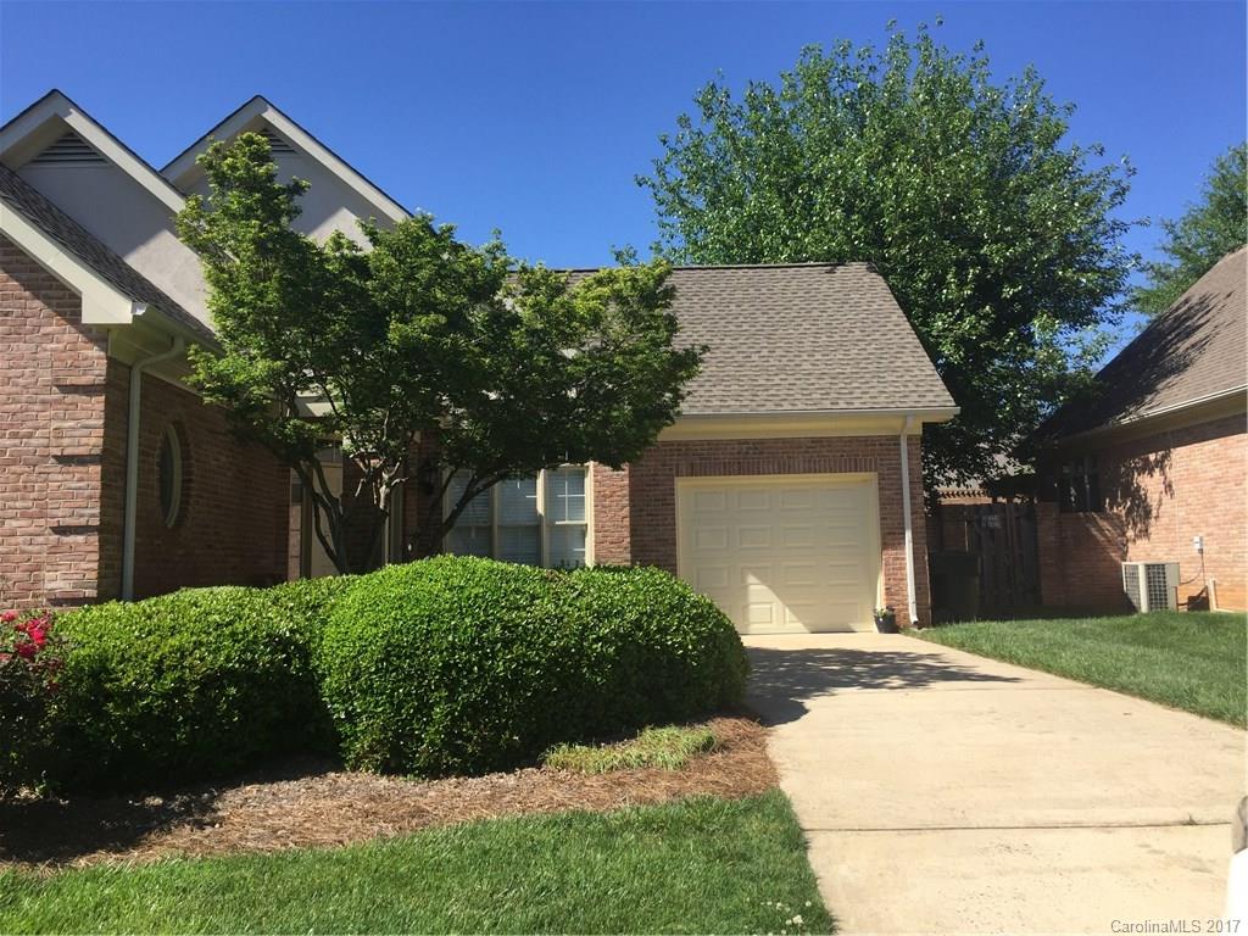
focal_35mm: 29
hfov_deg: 61.7
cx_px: 624
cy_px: 468
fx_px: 1046
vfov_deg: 48.2
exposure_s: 1/1464
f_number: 2.2
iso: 32
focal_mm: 4.15
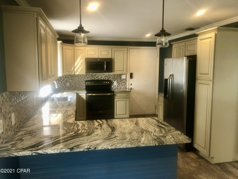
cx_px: 119
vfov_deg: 49.7
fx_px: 193
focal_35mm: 28
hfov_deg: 63.4
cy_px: 90
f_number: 1.8
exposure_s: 1/20
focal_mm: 3.99
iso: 40
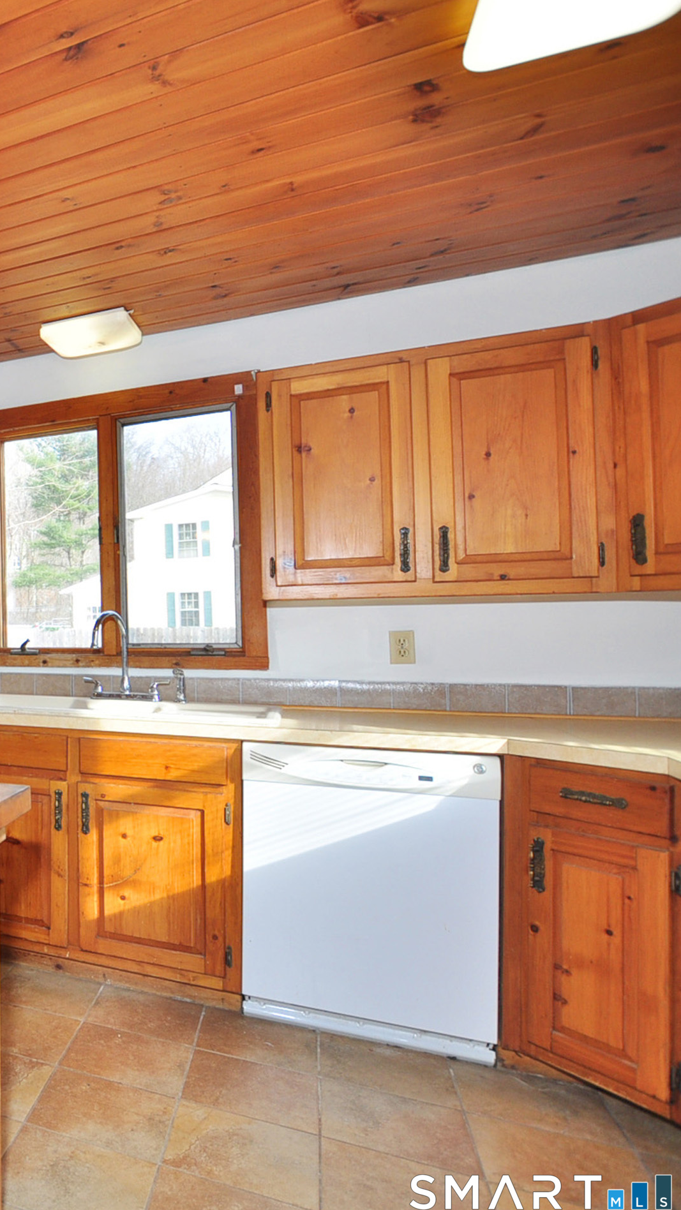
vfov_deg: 76.3
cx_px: -239
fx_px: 770
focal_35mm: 24
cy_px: 610
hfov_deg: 32.8
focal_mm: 10
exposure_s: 1/125
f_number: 4.5
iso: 250
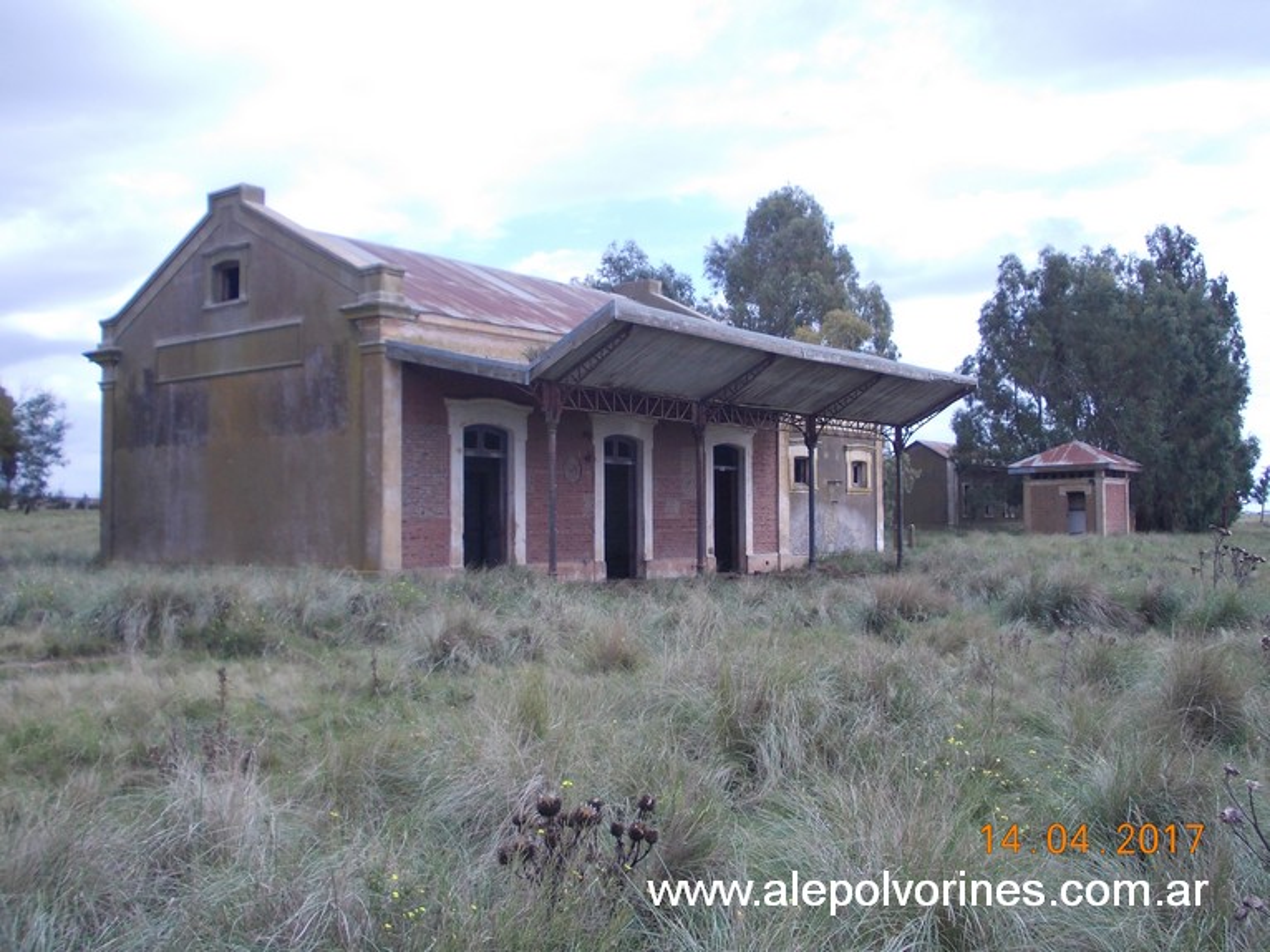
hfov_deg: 49.0
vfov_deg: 37.7
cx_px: 635
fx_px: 1394
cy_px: 476
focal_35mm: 38
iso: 80
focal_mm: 5.3
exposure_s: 1/160
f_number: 6.2
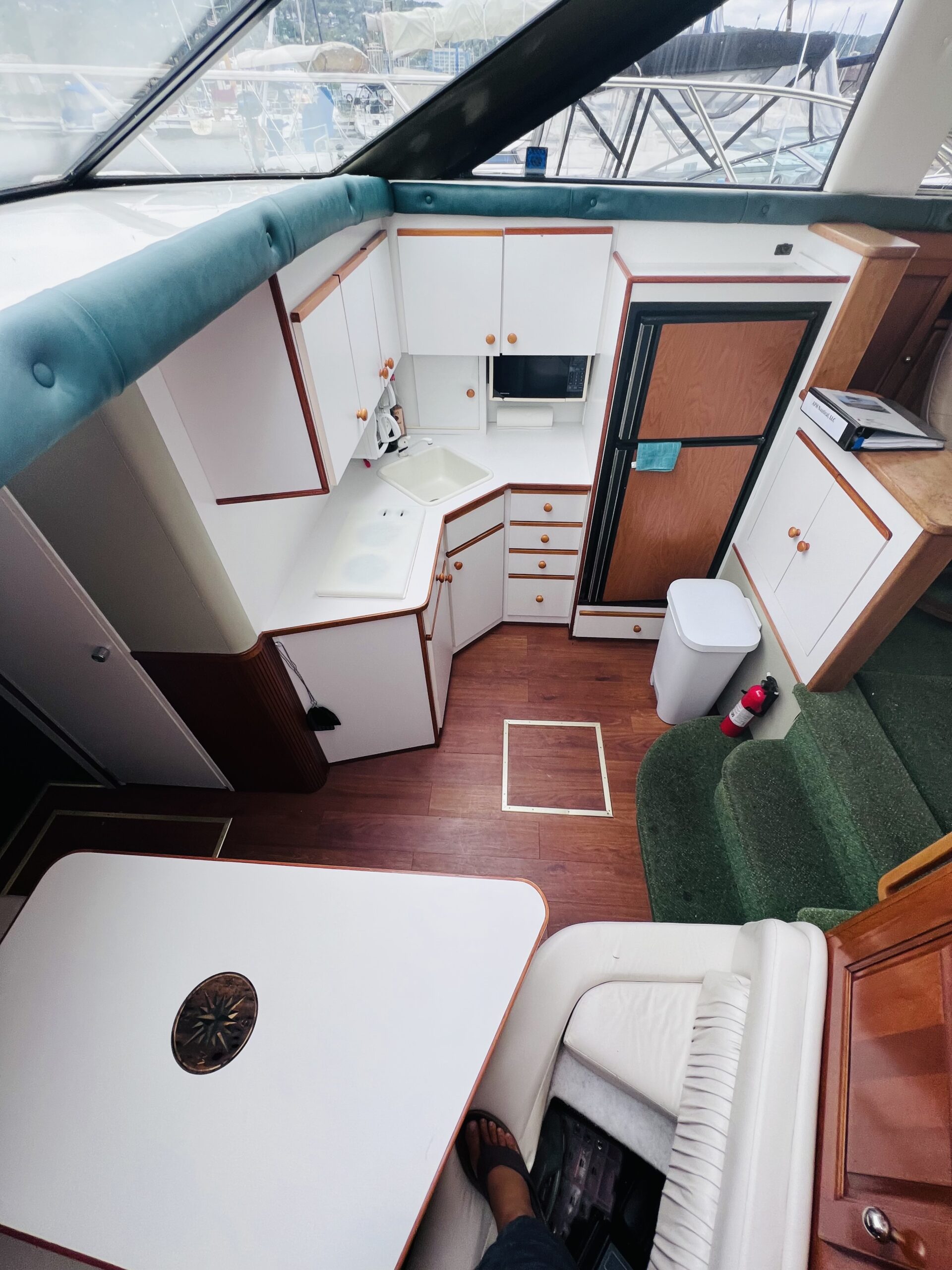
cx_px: 476
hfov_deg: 89.9
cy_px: 635
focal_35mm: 13
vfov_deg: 106.2
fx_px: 477
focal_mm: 1.57
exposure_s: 1/99
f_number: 1.8
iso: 50
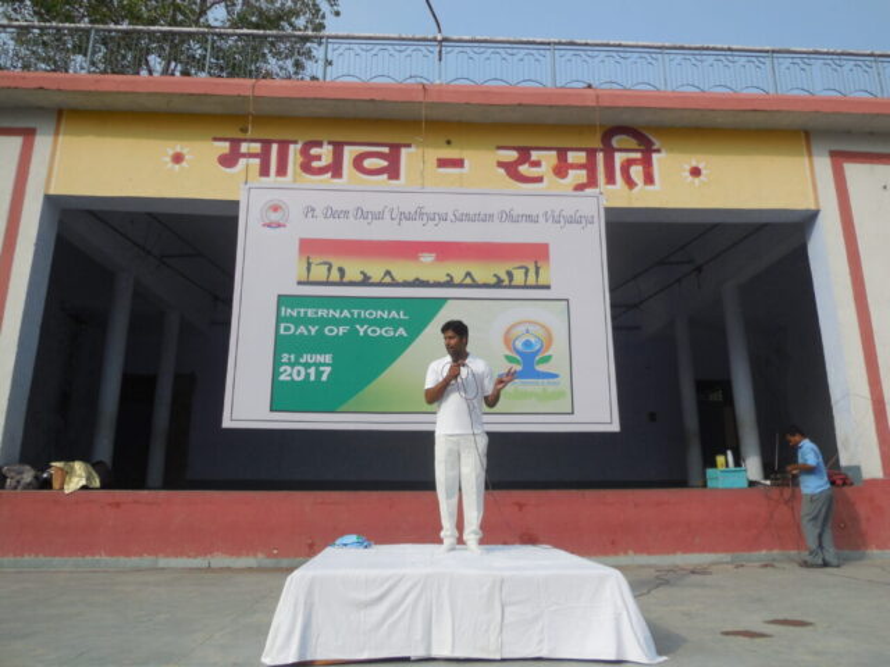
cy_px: 334
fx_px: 643
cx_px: 445
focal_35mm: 25
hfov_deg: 69.4
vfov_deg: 54.9
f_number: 3.1
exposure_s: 1/1600
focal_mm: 4.5
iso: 125
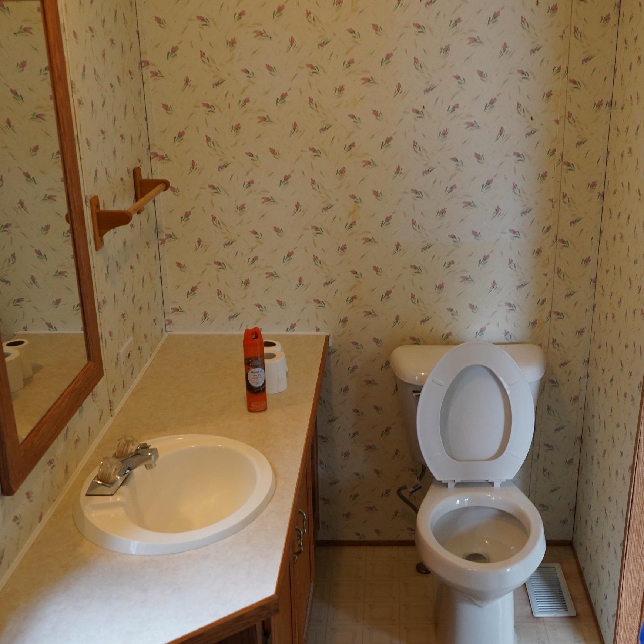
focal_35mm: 42
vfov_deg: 40.0
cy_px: 345
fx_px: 884
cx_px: 446
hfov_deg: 39.4
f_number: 4
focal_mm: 28
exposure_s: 1/160
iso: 1250
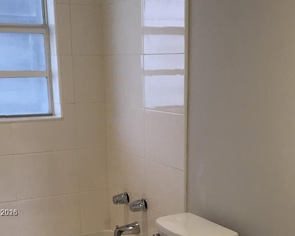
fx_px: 524
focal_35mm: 60
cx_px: 155
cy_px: 213
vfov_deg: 24.6
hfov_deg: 31.4
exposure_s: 1/30
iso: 40
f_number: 2.2
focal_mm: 4.15
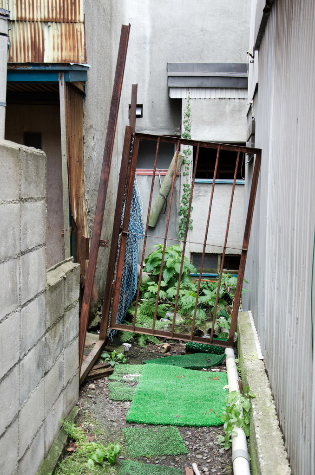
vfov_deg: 46.5
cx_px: 158
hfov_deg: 31.7
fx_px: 554
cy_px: 238
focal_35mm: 42
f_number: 5.6
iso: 320
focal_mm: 28
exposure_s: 1/30
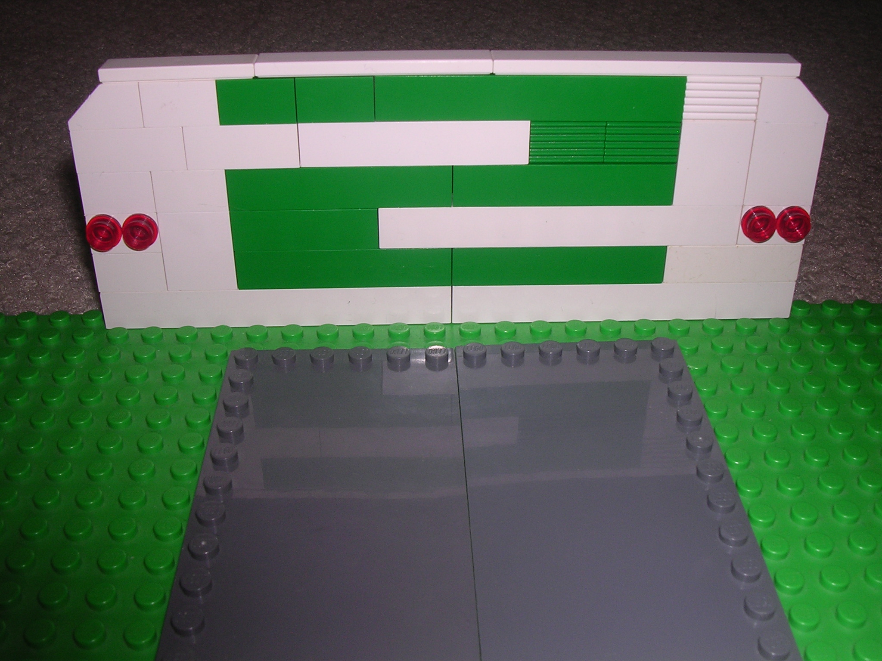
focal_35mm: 38
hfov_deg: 49.0
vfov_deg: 37.7
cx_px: 441
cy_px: 330
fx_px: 968
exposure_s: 1/60.1
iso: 100
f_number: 5.6
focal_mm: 5.8
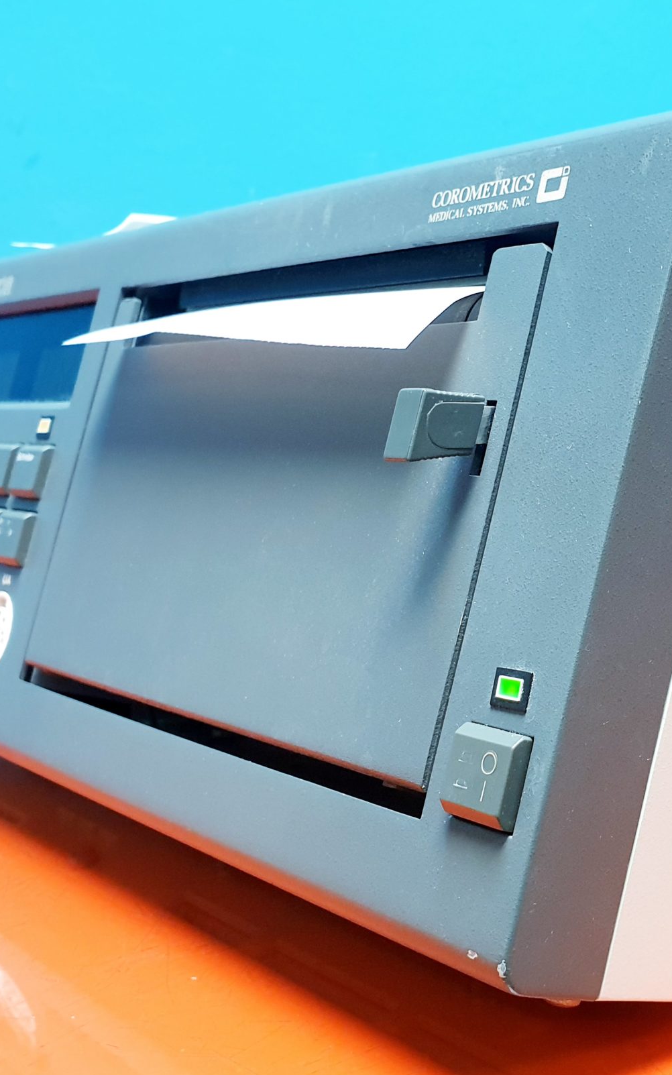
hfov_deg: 28.2
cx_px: 594
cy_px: 563
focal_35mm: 44
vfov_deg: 45.3
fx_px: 1289
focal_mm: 4.3
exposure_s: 1/50
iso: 200
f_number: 2.4
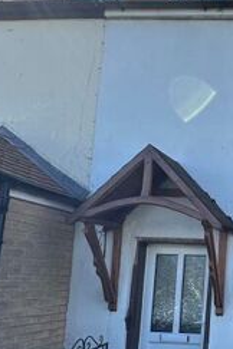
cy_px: 232
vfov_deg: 45.7
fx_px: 408
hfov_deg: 26.0
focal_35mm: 42
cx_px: 322
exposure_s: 1/643
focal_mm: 2.22
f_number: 2.2
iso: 40
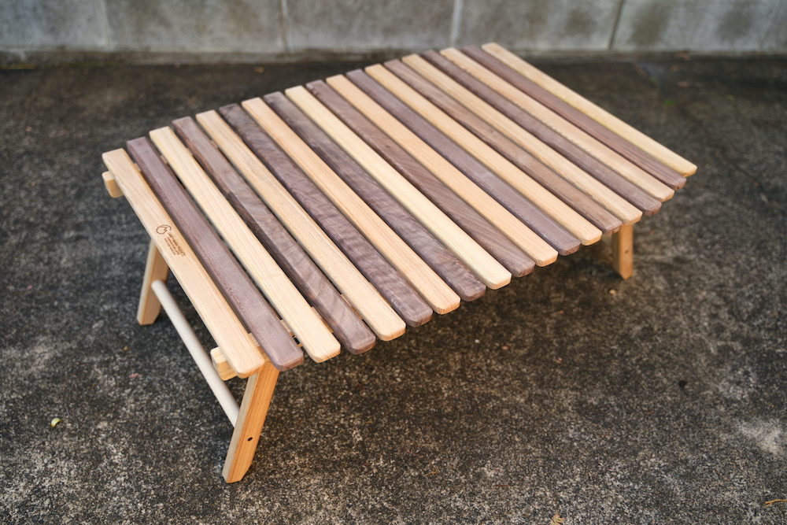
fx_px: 721
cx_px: 394
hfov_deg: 57.2
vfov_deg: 40.0
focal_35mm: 33
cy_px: 262
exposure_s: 1/125
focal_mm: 33
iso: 100
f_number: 2.8
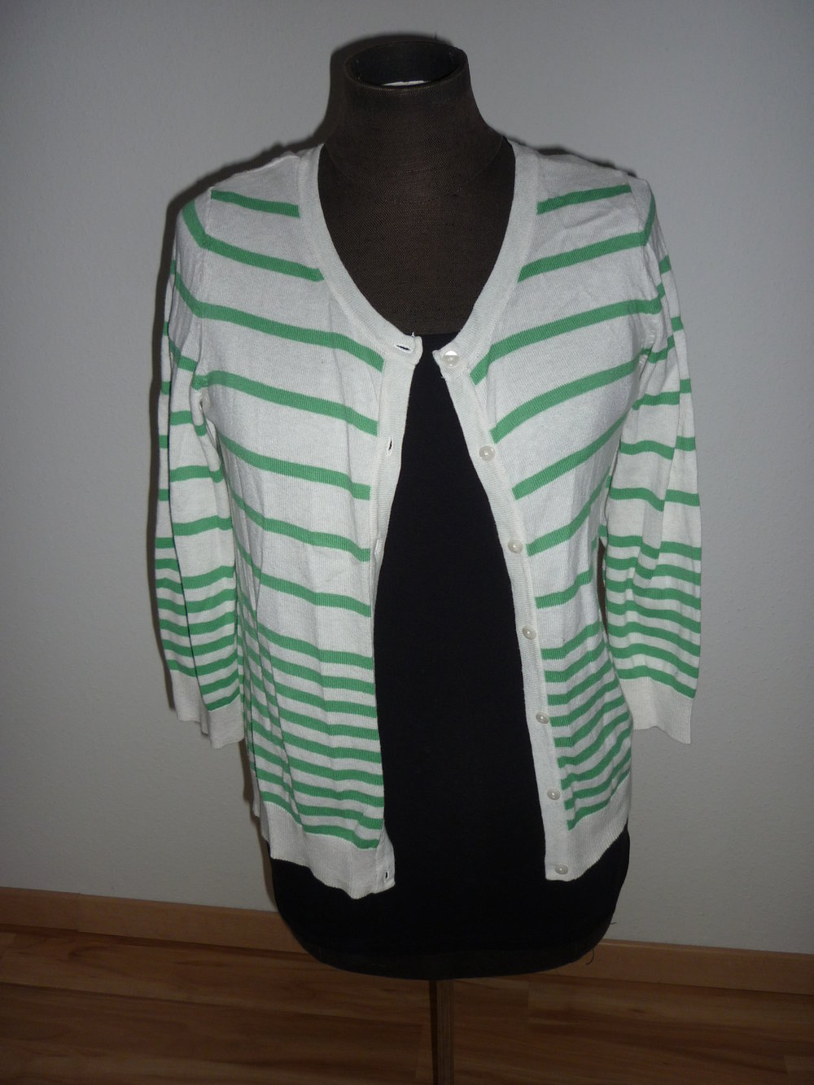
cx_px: 407
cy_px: 542
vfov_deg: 55.3
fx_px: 1035
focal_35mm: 33
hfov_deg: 43.0
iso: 100
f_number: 2.8
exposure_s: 1/125
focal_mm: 5.5
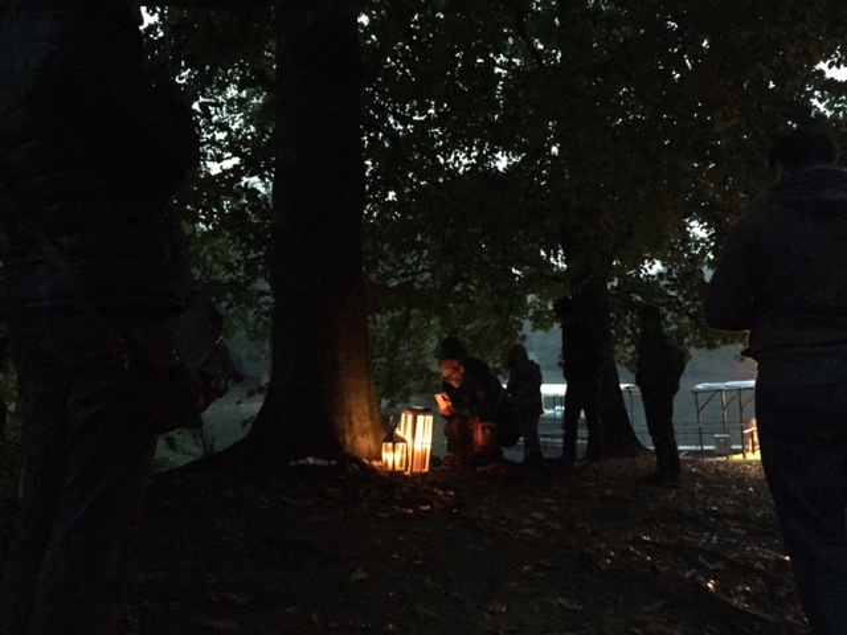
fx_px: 710
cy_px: 318
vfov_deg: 48.2
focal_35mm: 29
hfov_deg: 61.7
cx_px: 424
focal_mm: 4.15
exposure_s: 1/15
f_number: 2.2
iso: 2000
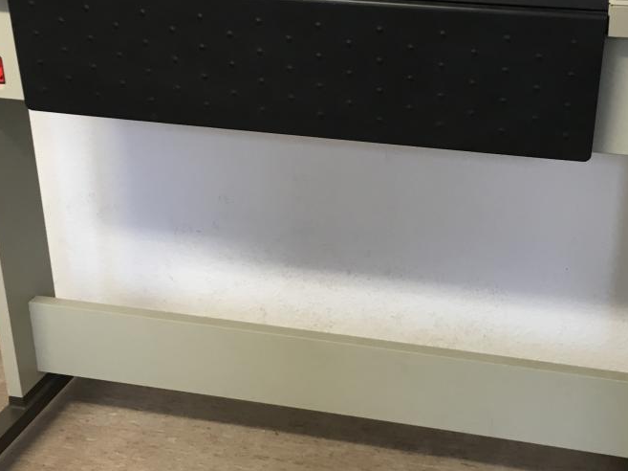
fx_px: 961
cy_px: 229
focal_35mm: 53
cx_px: 379
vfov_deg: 27.5
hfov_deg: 36.0
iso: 64
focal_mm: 4.15
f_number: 2.2
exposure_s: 1/33
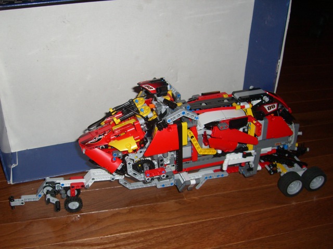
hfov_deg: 49.0
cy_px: 124
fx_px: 366
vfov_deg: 37.7
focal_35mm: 38
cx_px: 166
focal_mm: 6.2
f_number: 2.7
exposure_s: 1/60
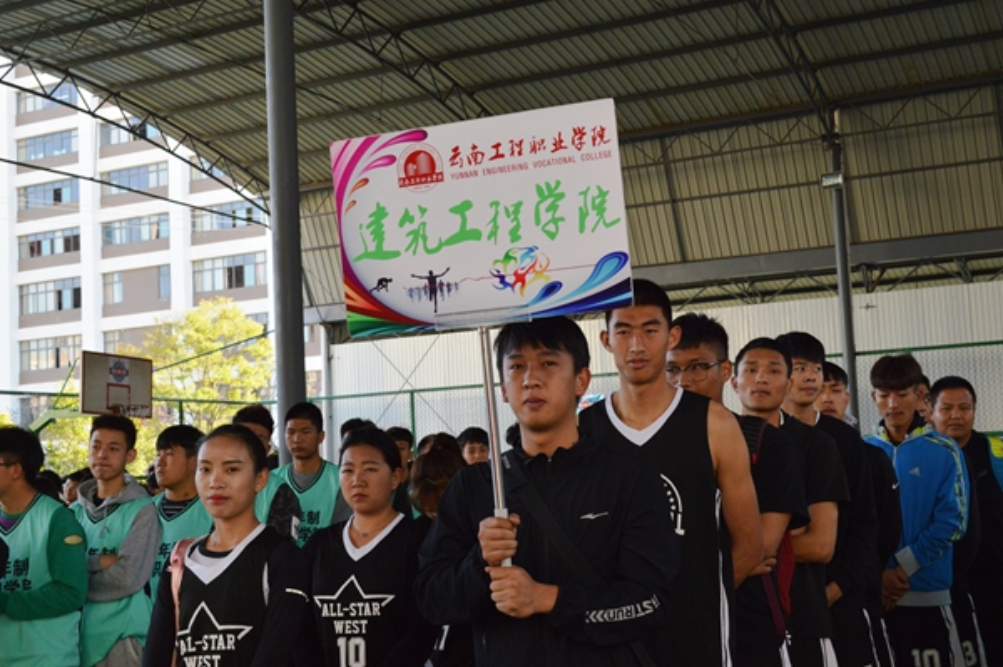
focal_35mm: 48
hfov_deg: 41.1
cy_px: 334
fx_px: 1336
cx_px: 502
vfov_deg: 28.0
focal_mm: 32
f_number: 7.1
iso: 800
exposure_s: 1/250
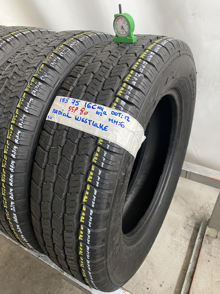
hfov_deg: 53.1
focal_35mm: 26
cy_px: 147
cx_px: 110
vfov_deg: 67.3
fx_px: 220
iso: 320
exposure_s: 1/60
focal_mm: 4.25
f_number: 1.8
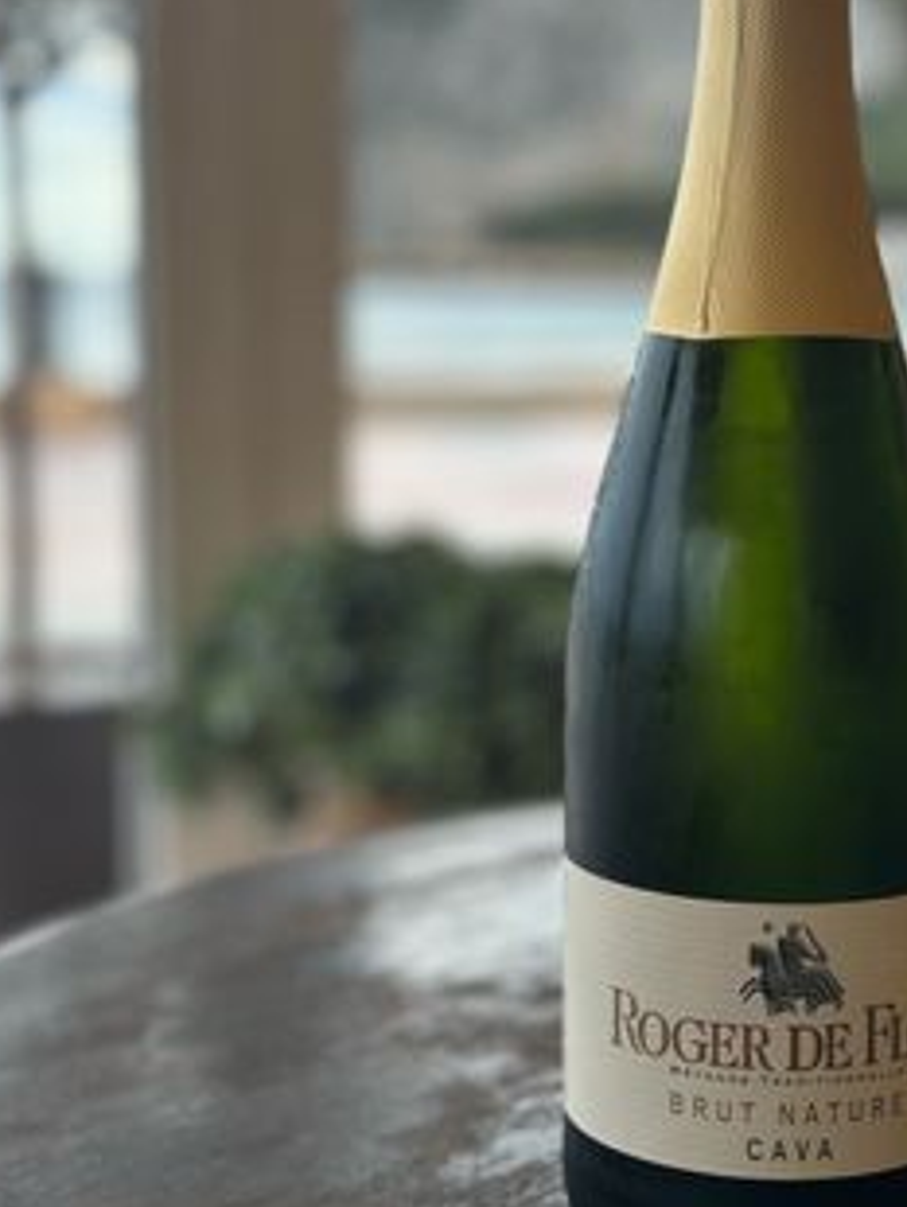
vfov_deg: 29.3
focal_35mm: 66
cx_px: 568
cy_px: 494
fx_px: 2303
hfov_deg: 22.2
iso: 80
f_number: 1.78
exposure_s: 1/535
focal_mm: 6.86
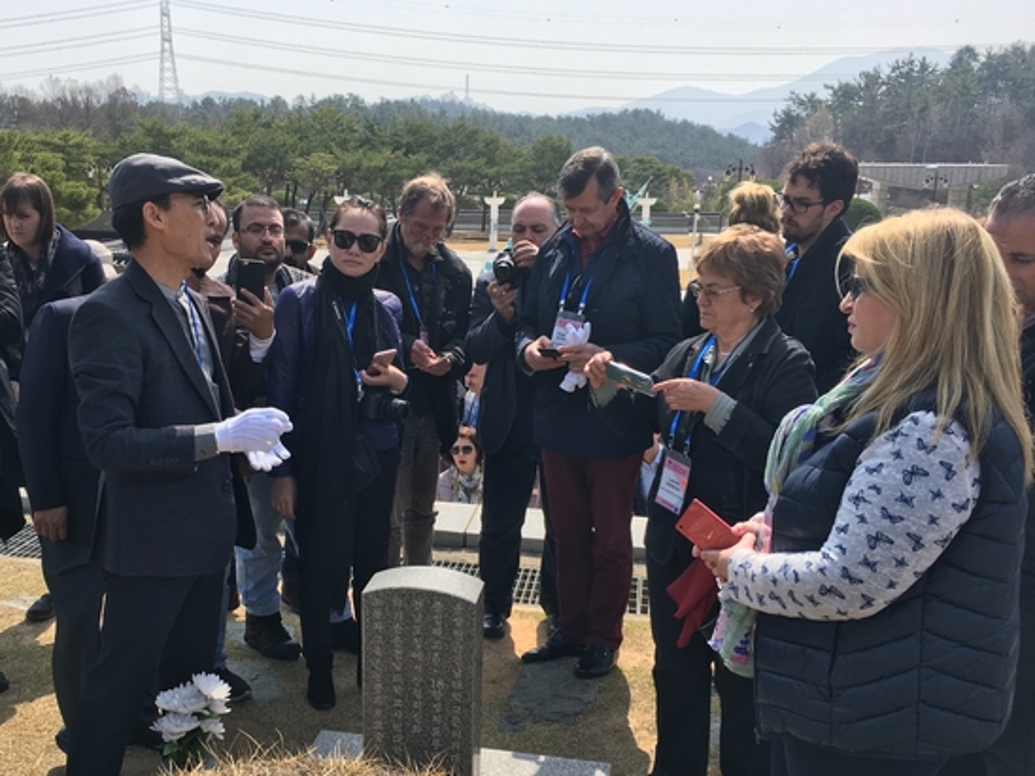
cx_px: 399
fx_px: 1076
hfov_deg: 50.9
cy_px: 449
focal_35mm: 36
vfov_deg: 39.6
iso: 25
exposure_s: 1/950
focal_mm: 4.15
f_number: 2.2
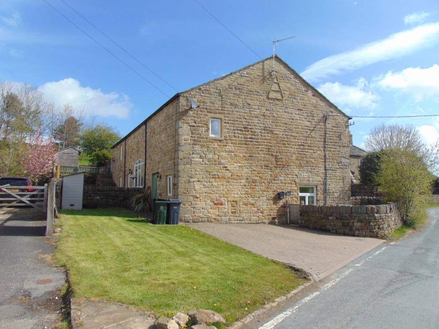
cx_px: 220
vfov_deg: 54.9
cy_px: 164
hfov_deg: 69.4
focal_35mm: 25
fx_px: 317
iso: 80
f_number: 7.7
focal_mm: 4.5
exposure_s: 1/250
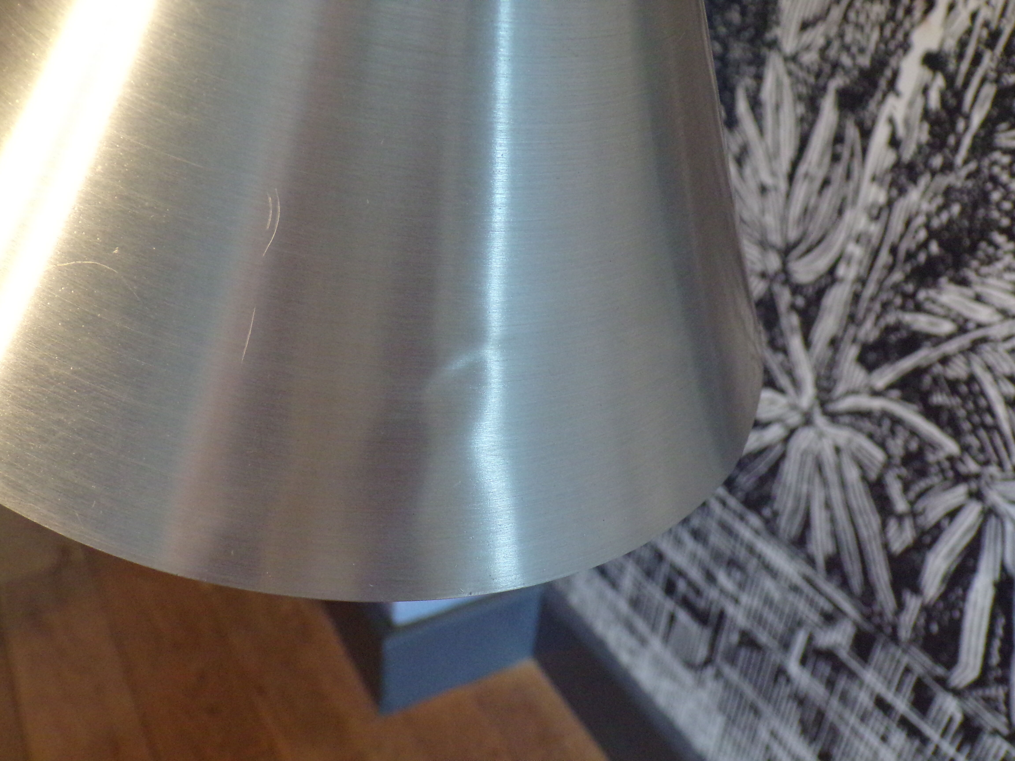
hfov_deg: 56.8
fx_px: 938
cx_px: 508
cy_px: 380
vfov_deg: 44.2
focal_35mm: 32
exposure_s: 1/60
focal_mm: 5.8
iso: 526
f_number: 3.2
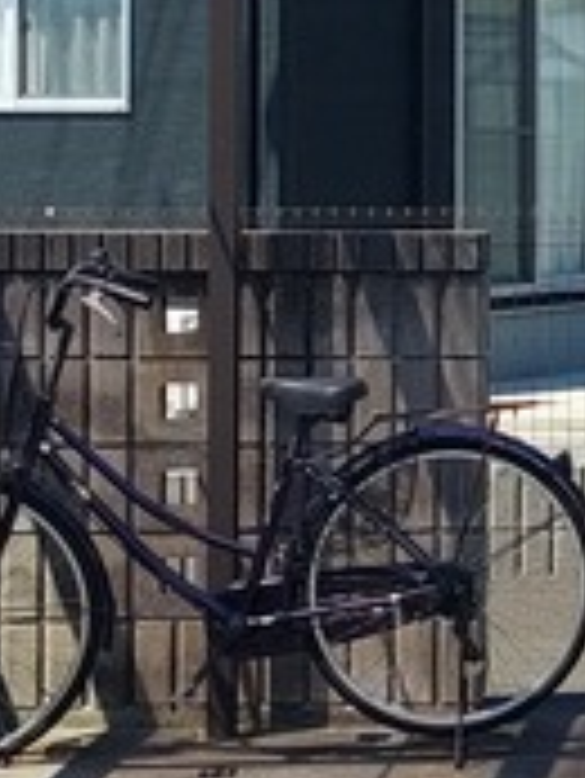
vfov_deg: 14.7
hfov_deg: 10.7
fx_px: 2993
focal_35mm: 133
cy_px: 139
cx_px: 918
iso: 25
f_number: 1.8
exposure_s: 1/665
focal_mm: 5.23
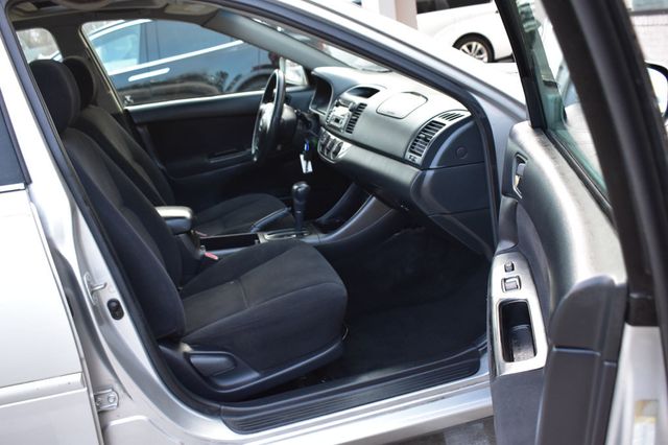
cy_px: 222
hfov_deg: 55.1
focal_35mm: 34
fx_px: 640
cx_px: 334
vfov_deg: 38.3
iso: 1100
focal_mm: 23
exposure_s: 1/15
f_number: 6.3
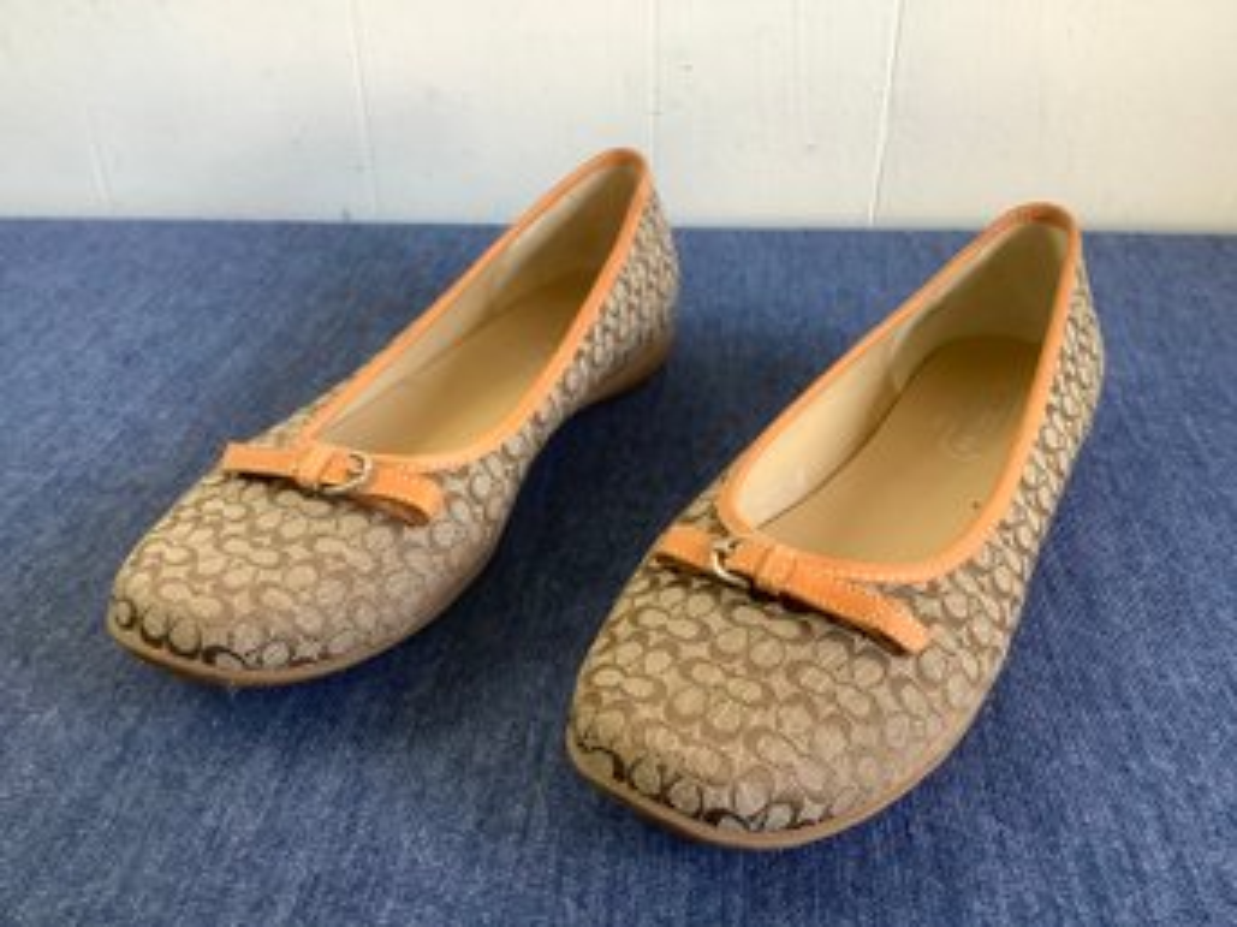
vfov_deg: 45.4
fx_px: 1107
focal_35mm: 31
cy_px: 464
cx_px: 618
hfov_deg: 58.4
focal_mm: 3.3
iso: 125
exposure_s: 1/50
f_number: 2.4
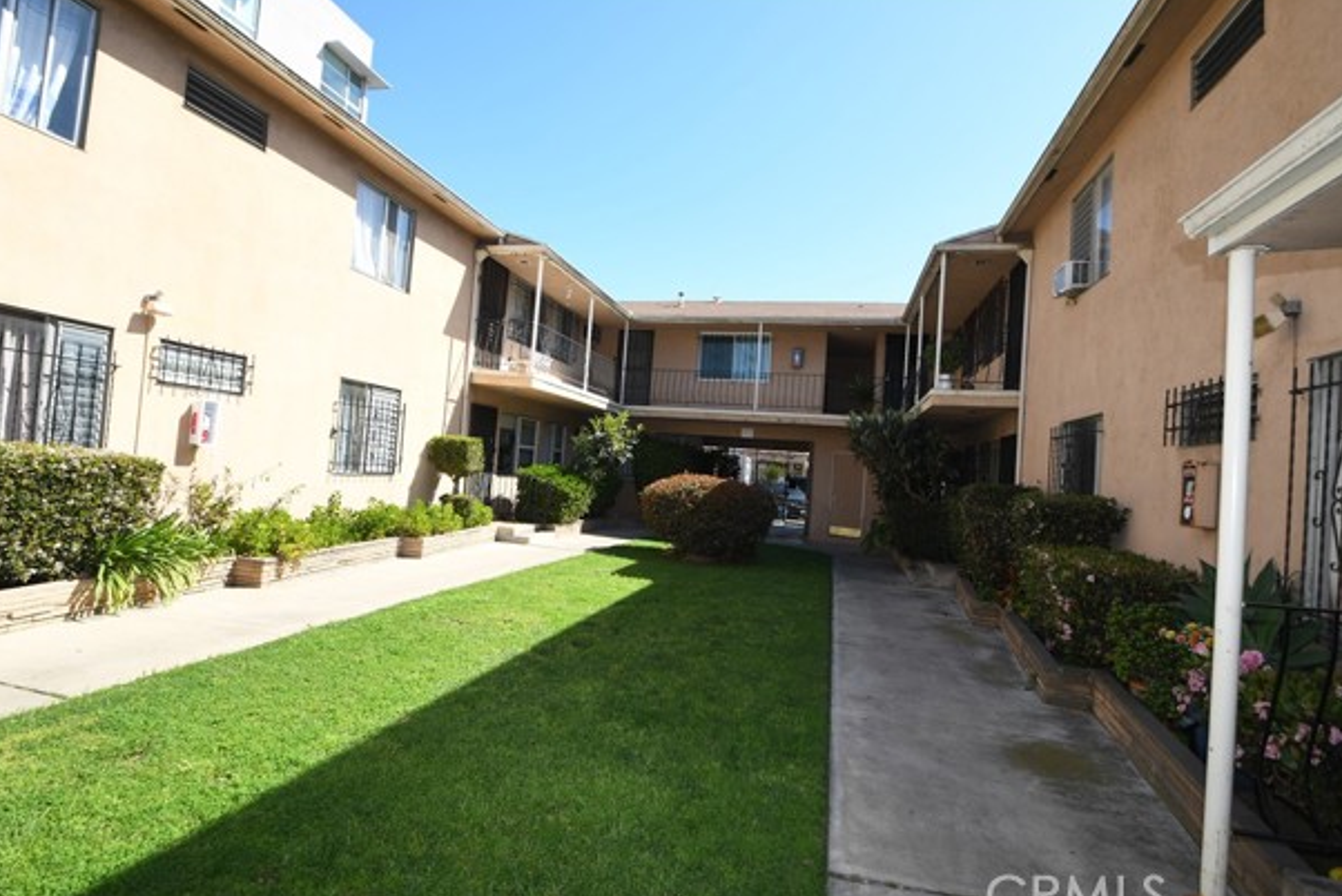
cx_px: 671
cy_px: 451
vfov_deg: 70.5
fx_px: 634
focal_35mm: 17
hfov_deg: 93.2
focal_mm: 11
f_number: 7.1
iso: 100
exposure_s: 1/200
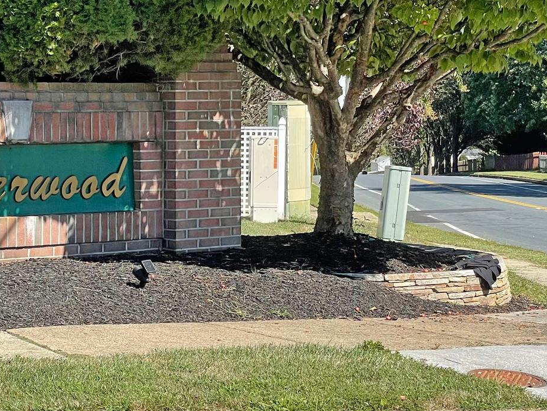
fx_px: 1834
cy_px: 105
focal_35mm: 116
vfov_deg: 12.7
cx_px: 188
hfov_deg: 16.9
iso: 25
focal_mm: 6
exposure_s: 1/1020
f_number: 2
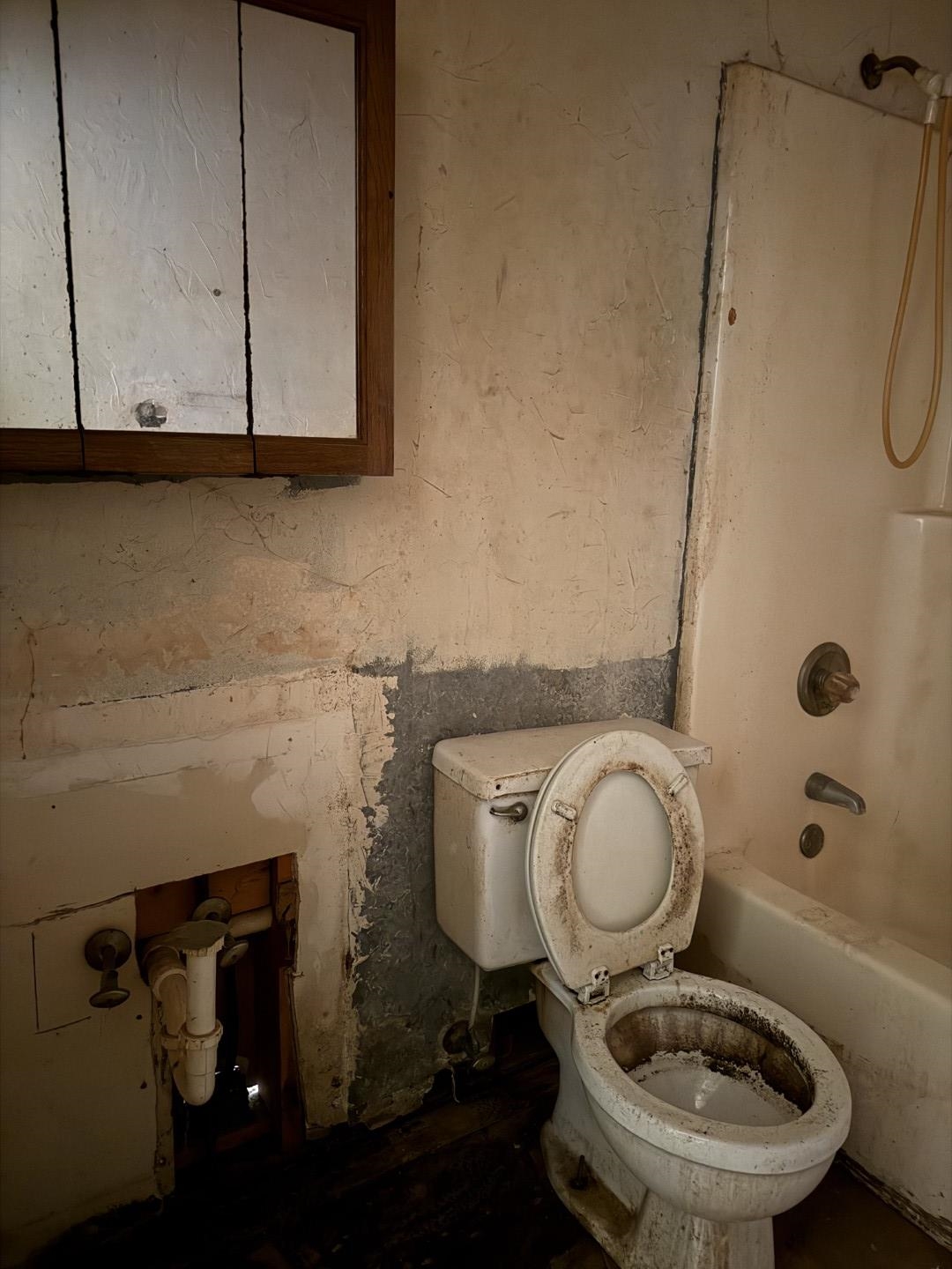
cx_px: 476
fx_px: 880
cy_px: 634
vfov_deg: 71.6
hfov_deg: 56.8
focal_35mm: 24
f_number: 1.78
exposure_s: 1/9
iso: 2500
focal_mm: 6.76
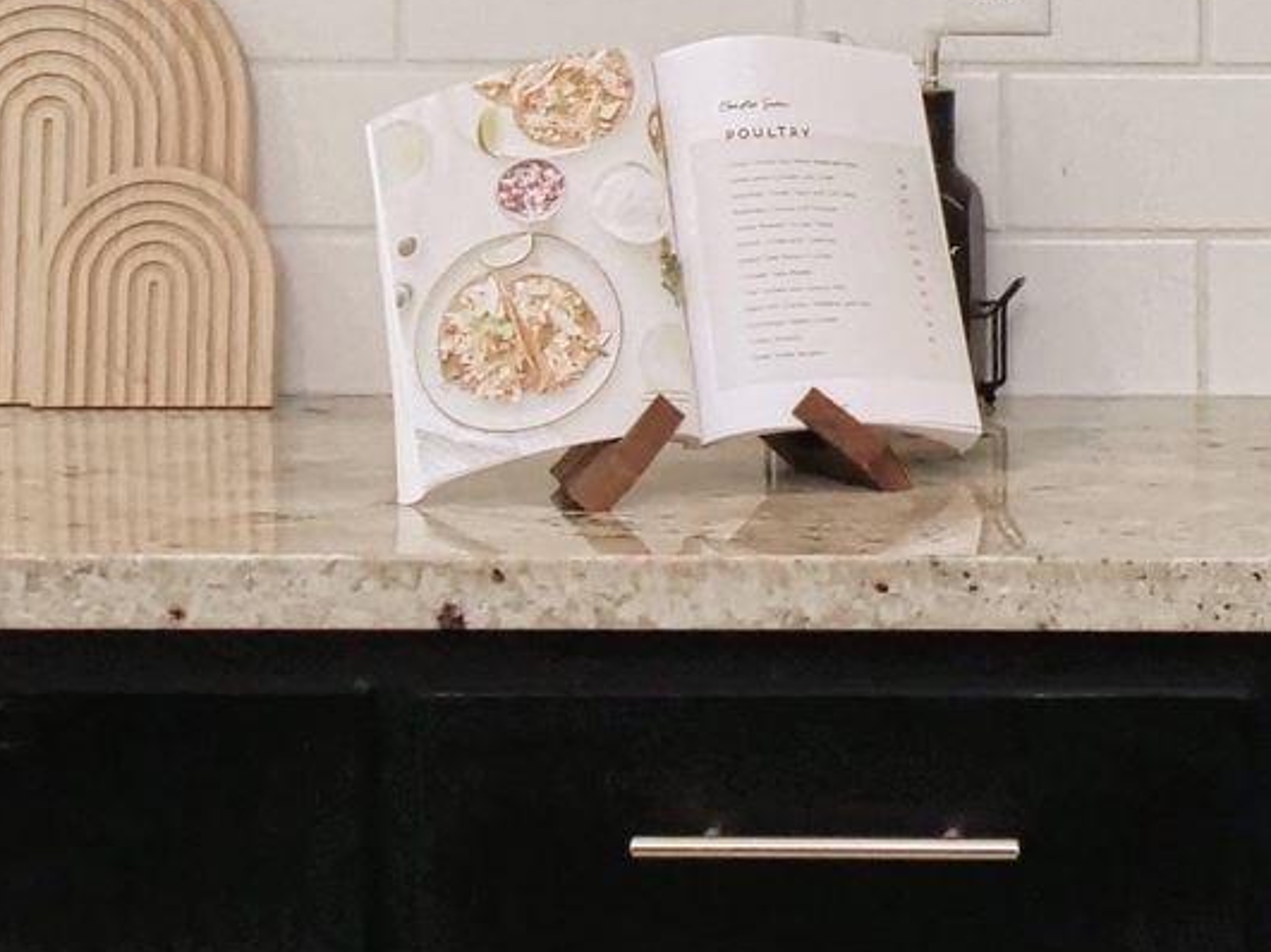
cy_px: -187
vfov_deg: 9.0
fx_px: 5947
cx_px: 1905
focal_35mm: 162
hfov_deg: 11.7
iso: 800
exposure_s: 1/160
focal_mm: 14
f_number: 3.5
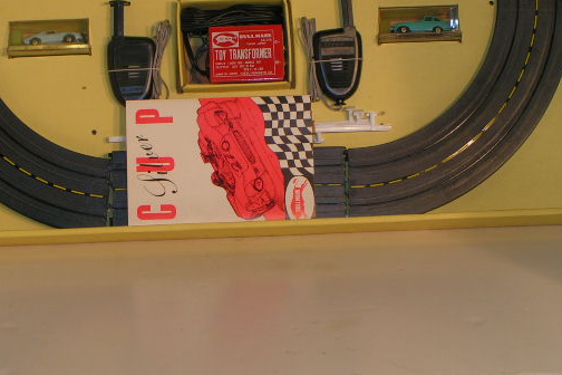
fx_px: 1545
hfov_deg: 20.6
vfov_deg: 13.8
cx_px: 227
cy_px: 135
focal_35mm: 99
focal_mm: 11.5
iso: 50
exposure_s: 1/80
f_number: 5
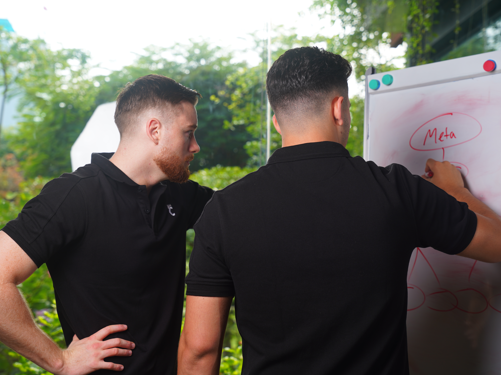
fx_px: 827
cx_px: 255
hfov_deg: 33.7
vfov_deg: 25.6
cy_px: 189
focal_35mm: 57
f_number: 4.5
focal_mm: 52.1
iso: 100
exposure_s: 1/160
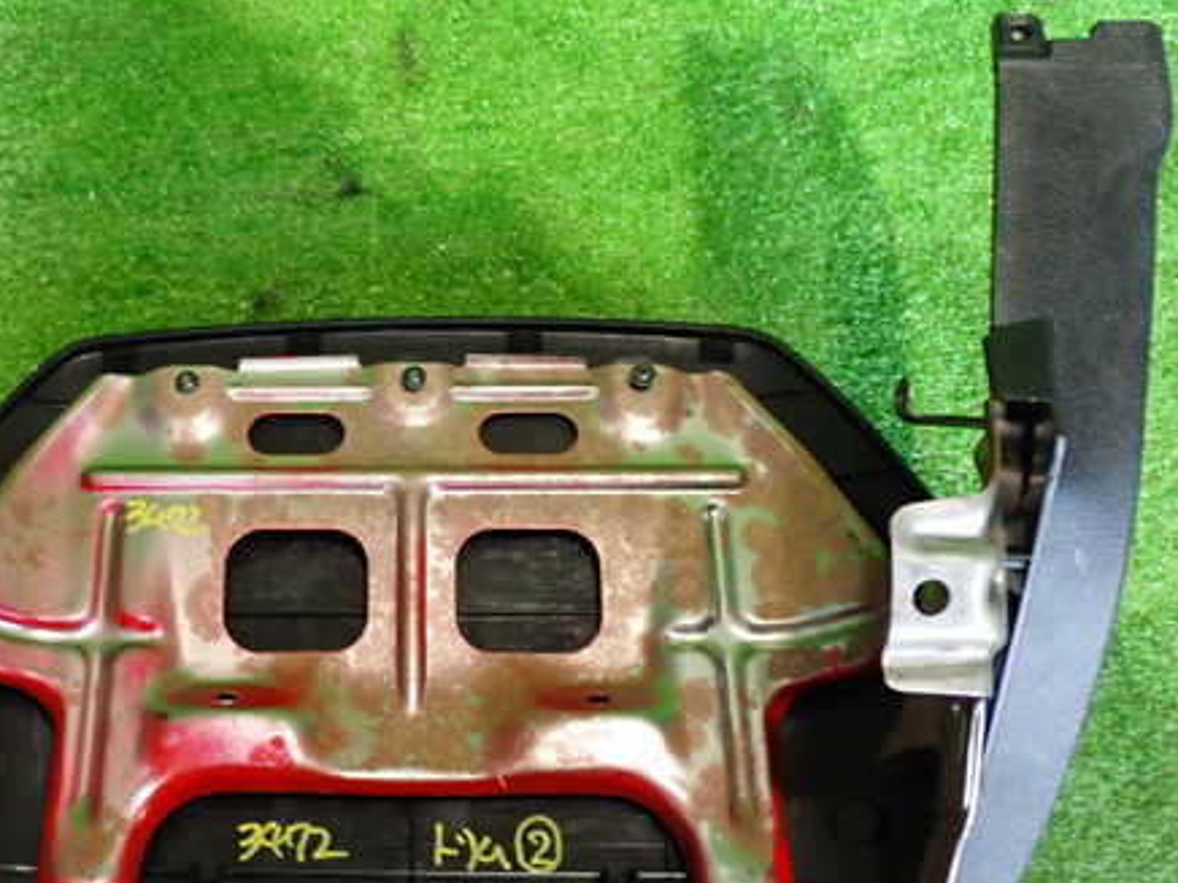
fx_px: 1497
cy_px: 518
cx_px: 373
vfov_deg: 32.8
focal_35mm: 44
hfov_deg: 42.3
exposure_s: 1/30
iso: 800
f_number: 2.4
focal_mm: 5.79
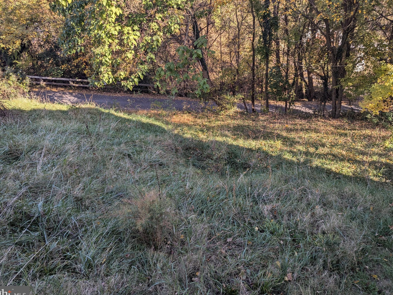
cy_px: 143
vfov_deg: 53.1
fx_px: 295
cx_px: 190
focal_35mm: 26
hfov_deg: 67.3
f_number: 1.85
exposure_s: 1/382
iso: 41
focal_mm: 6.81
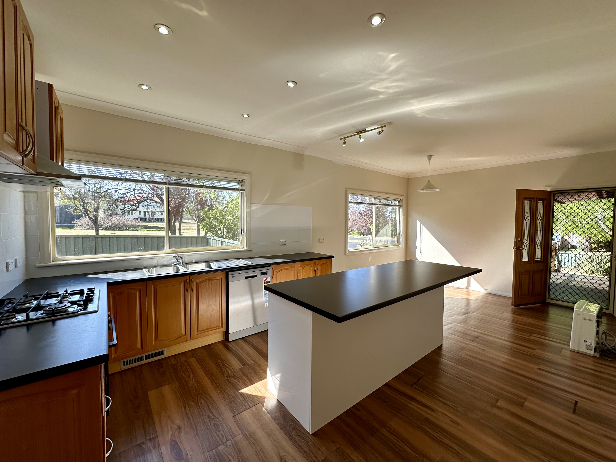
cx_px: 308
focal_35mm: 14
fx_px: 249
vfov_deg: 85.7
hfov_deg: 102.1
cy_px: 231
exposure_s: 1/261
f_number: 2.2
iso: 40
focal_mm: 2.22
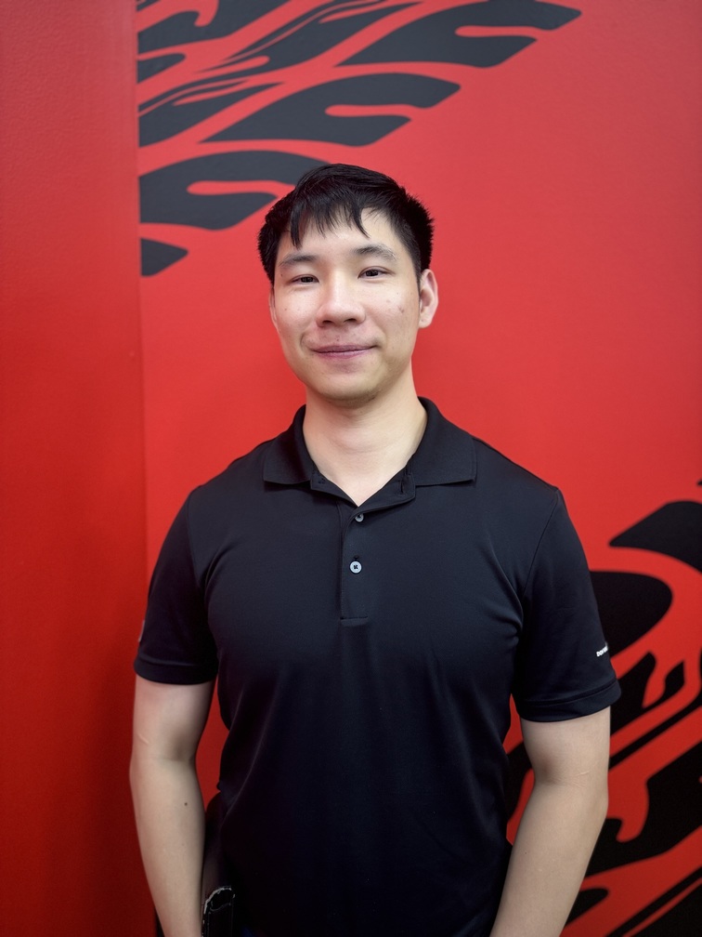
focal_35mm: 24
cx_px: 351
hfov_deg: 56.8
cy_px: 468
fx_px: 649
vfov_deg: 71.6
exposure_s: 1/60
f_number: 1.78
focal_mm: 6.76
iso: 125
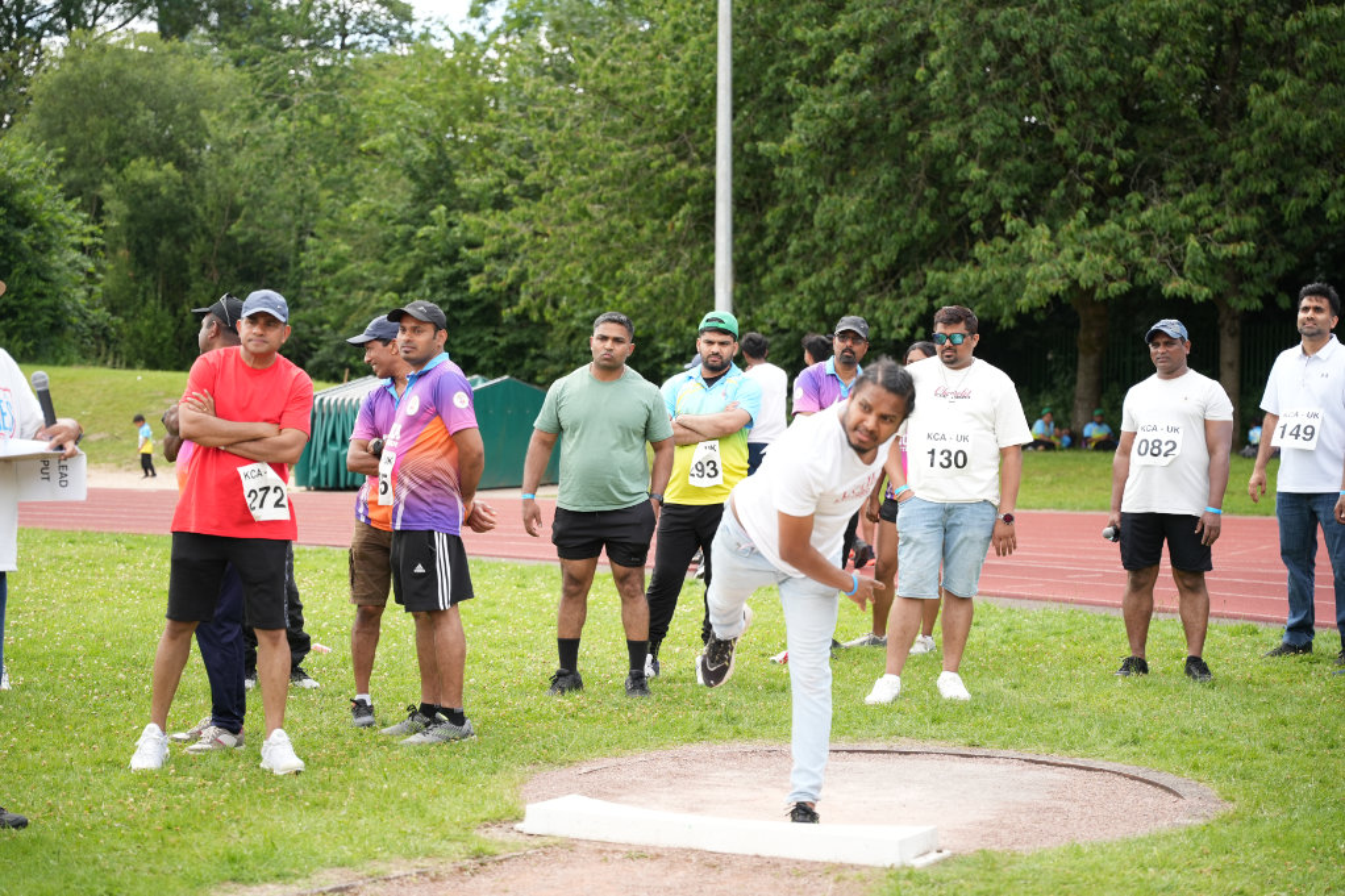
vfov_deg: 20.9
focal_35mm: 65
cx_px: 672
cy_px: 448
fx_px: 2432
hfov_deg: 30.9
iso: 250
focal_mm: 65.1
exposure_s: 1/800
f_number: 2.8
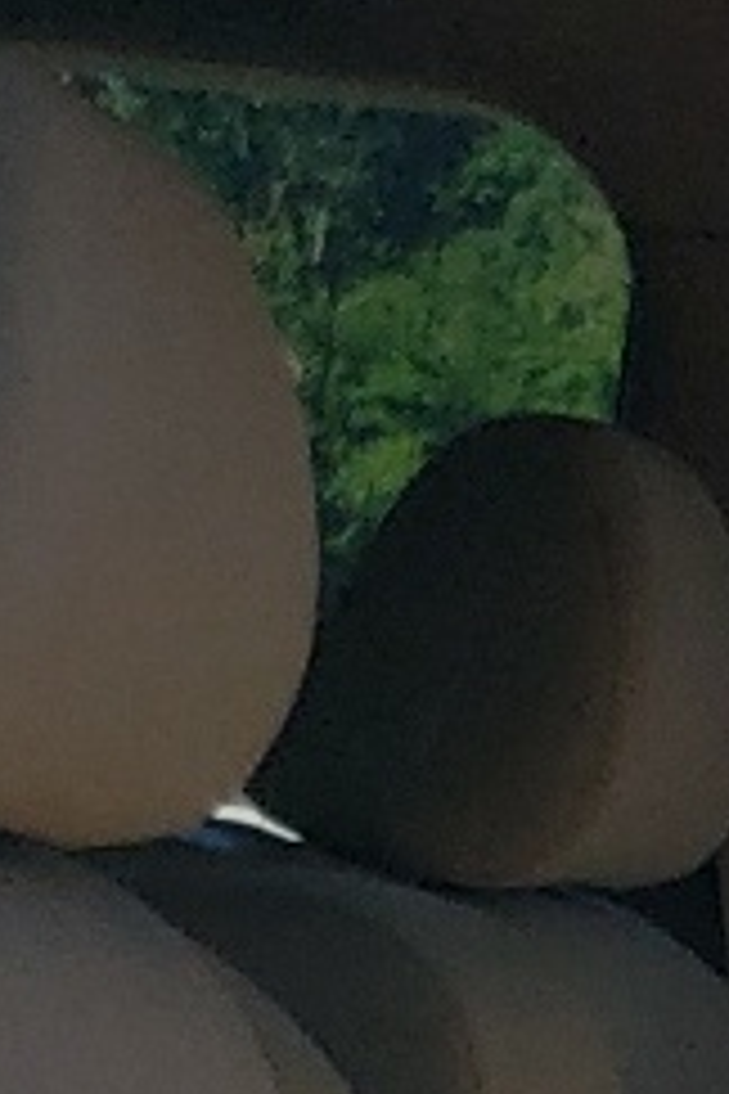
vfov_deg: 10.5
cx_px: 2772
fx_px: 5406
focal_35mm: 178
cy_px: 2238
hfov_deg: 6.4
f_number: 1.5
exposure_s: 1/2000
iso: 50
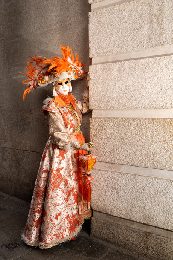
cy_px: 130
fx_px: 249
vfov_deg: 55.1
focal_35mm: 34
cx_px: 86
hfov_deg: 38.4
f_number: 8
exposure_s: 1/80
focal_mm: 23
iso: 400
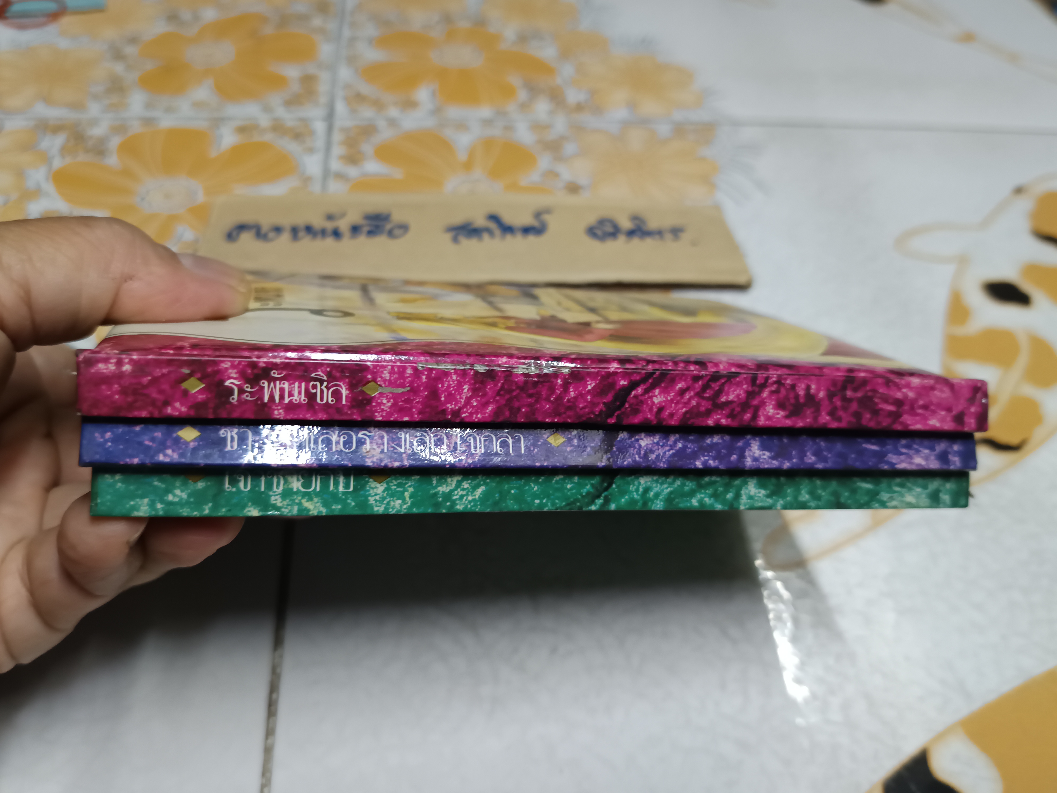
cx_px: 528
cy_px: 396
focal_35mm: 24
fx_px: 733
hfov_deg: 71.6
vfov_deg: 56.8
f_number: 1.7
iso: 1246
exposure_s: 1/33.3
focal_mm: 5.31
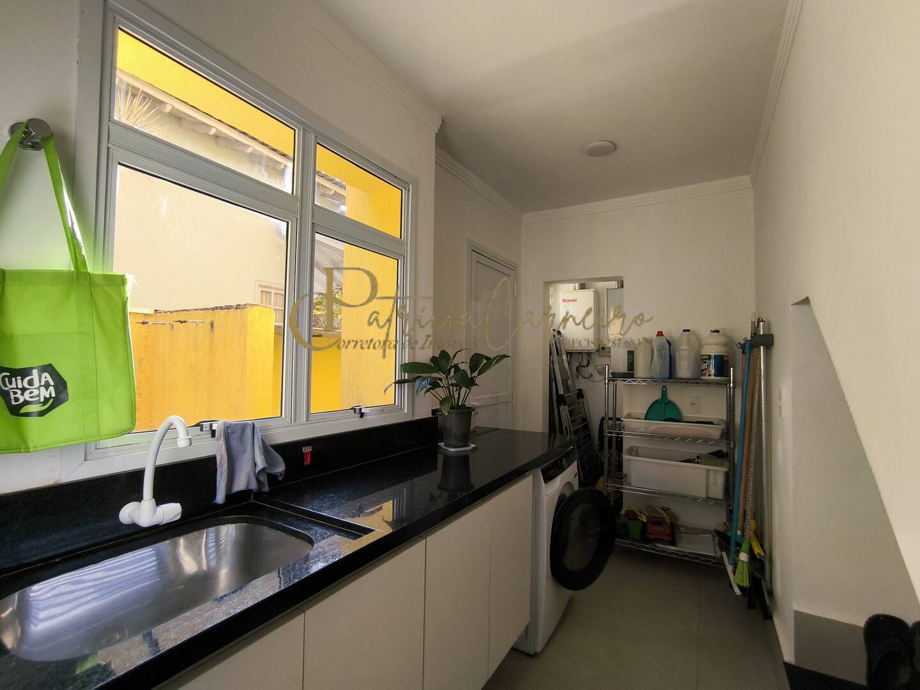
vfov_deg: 78.1
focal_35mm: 16
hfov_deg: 94.5
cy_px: 345
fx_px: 425
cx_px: 460
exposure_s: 1/122
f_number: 2.2
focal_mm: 1.65
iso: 50
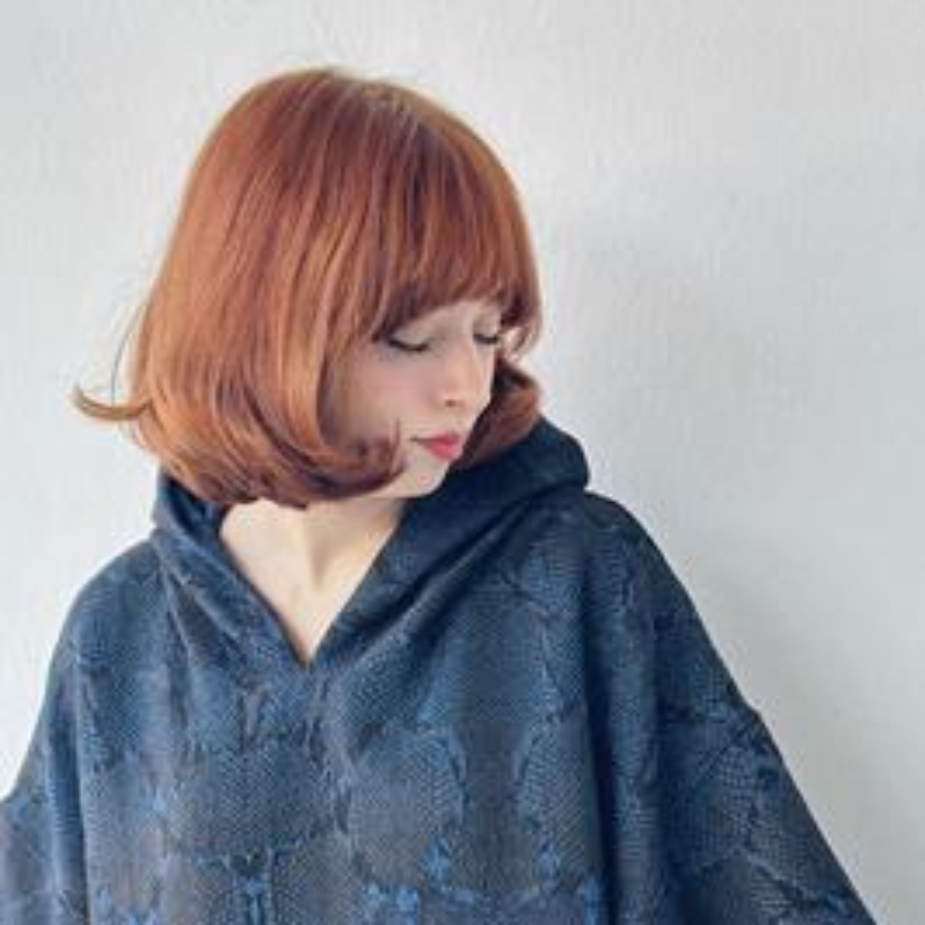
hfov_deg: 20.4
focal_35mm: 85
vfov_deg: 19.9
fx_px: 2570
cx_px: 501
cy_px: 871
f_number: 1.78
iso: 80
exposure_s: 1/191
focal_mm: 6.86
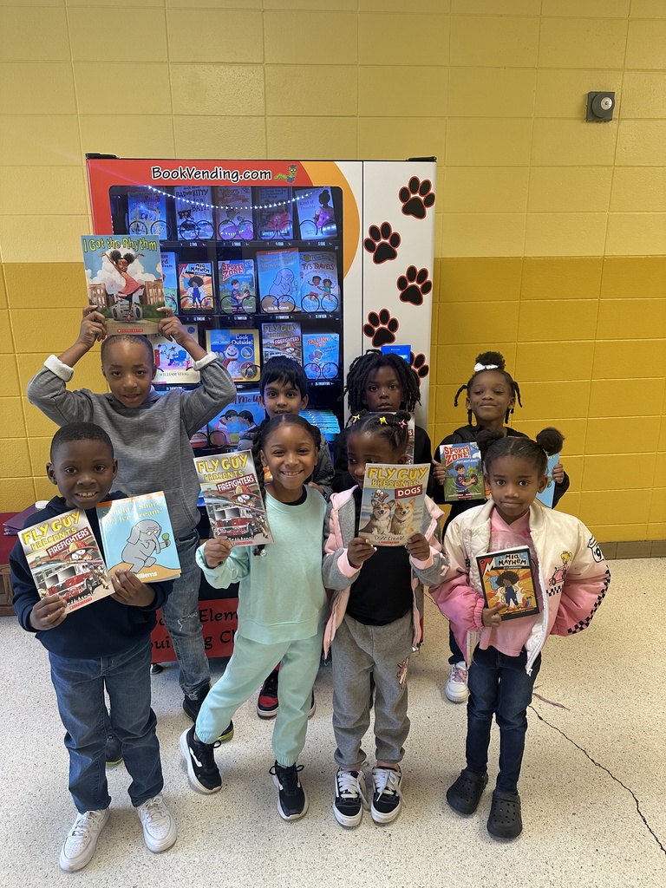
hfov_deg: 56.8
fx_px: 616
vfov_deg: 71.6
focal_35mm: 24
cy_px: 444
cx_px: 333
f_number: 1.78
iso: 160
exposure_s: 1/60
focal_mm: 6.86
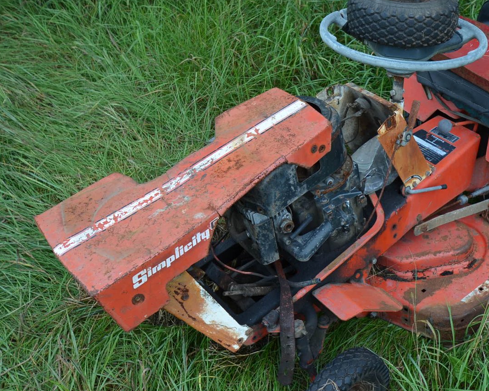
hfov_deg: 39.9
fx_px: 651
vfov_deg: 33.4
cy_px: 216
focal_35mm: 45
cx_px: 375
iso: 200
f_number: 6.3
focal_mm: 20
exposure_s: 1/160
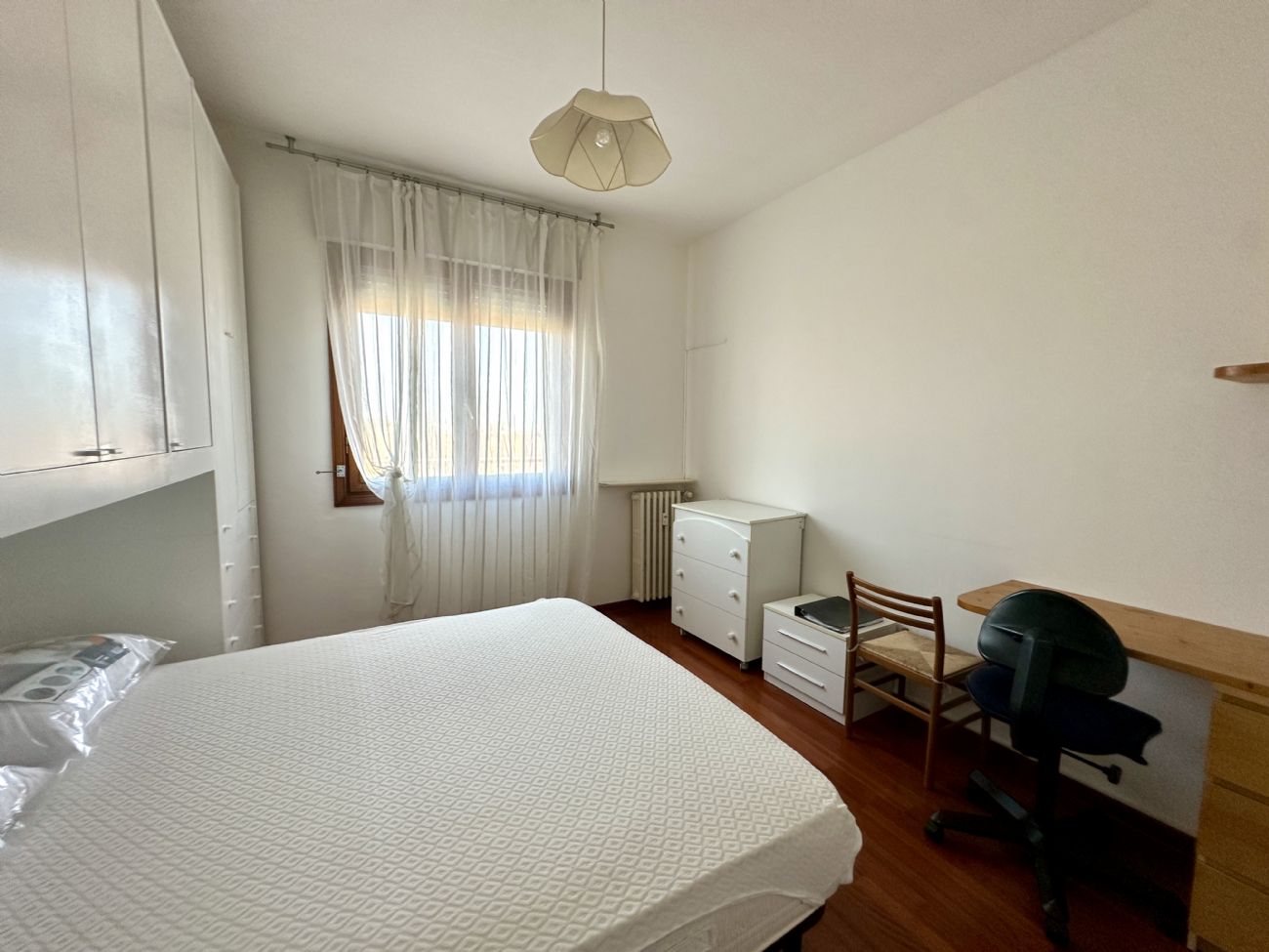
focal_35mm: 14
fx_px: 513
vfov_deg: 85.7
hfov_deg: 102.1
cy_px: 476
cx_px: 634
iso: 160
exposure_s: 1/99
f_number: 2.2
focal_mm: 2.22
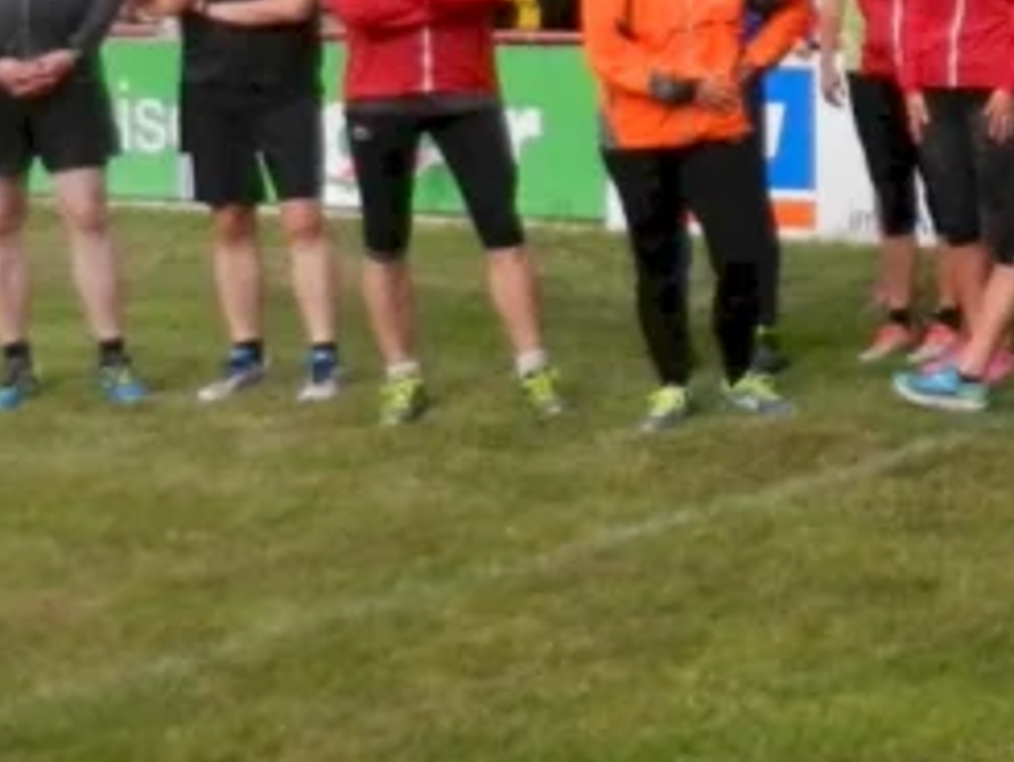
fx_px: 3049
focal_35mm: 104
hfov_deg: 16.5
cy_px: -181
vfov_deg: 13.8
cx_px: 1682
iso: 800
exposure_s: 1/640
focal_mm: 4.5
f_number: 7
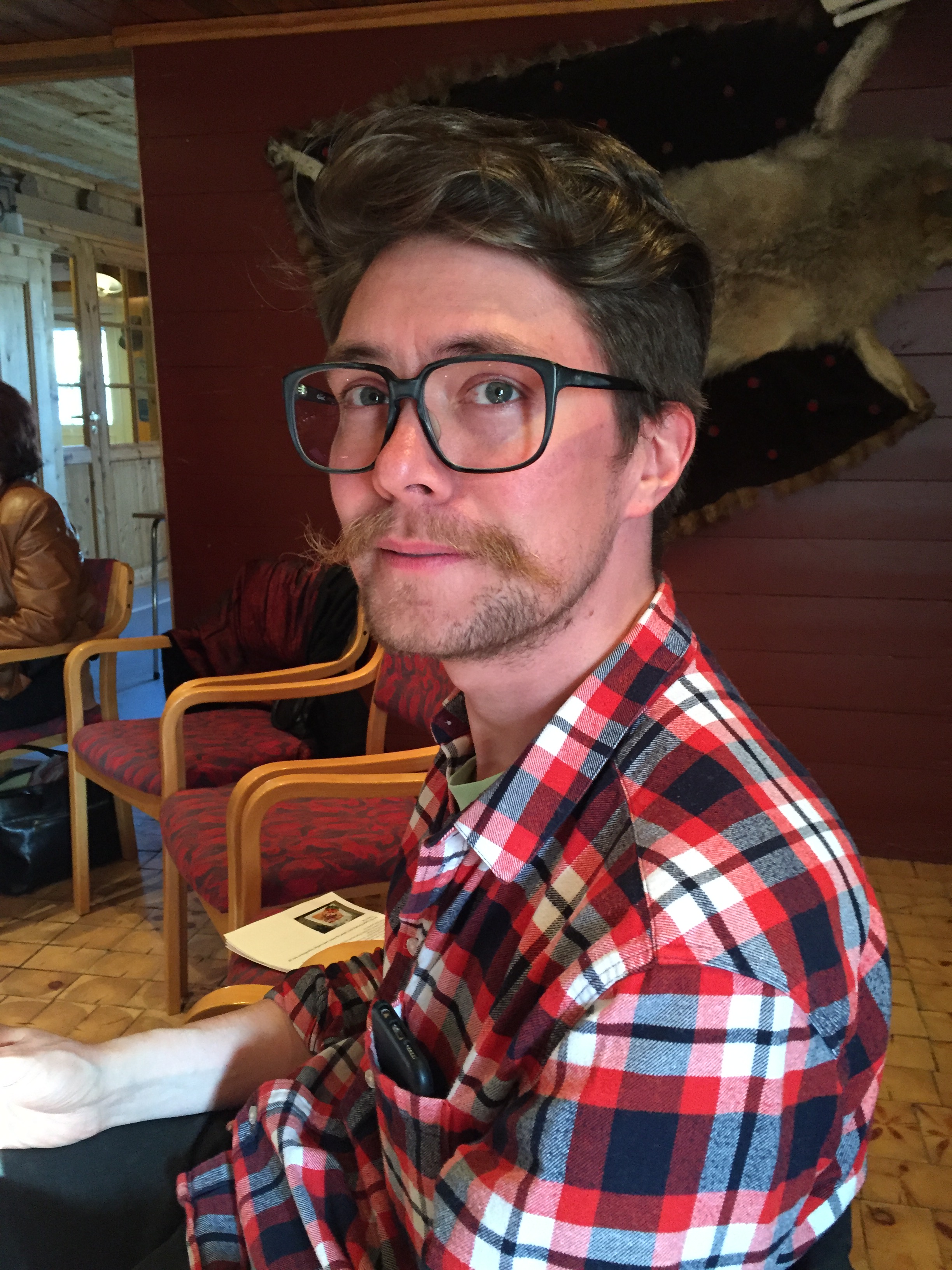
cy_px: 635
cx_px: 476
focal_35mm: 29
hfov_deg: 48.2
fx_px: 1063
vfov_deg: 61.7
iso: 320
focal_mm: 4.15
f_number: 2.2
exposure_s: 1/33
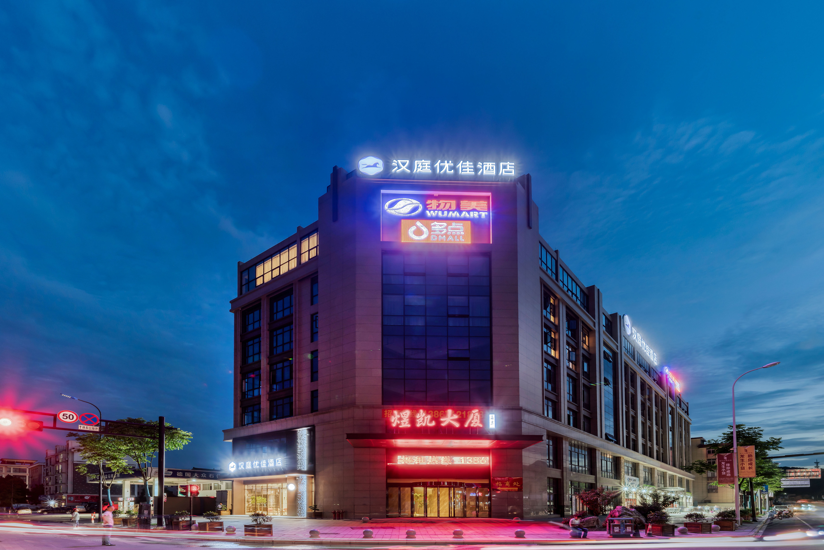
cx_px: 412
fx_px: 366
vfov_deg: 73.8
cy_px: 275
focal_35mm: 16
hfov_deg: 96.7
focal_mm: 16
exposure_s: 1/10
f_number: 13
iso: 640
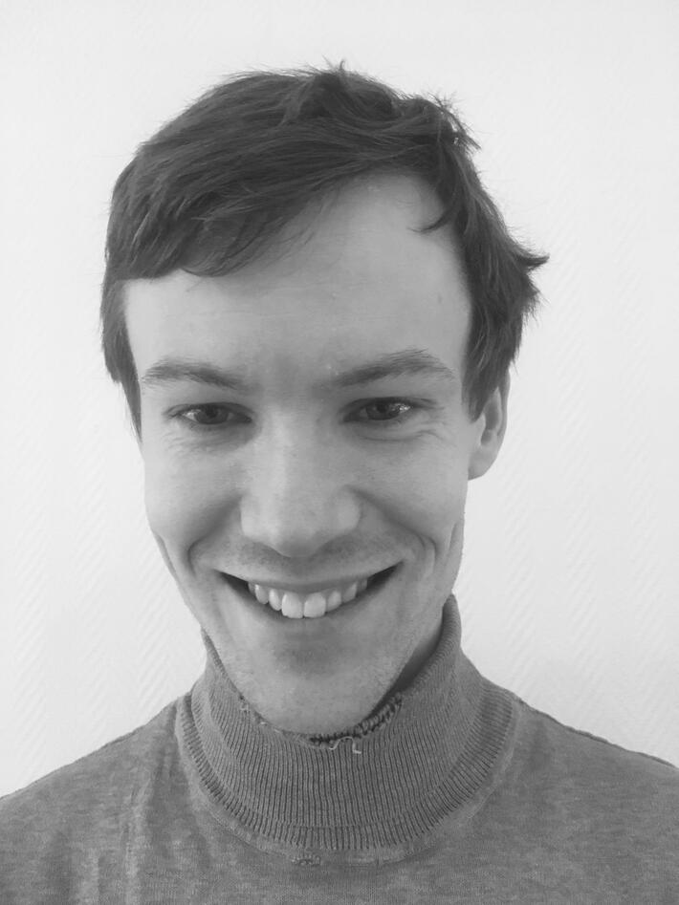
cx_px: 340
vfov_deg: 61.7
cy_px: 452
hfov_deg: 48.2
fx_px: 759
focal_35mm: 29
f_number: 2.2
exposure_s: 1/25
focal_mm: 4.15
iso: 200
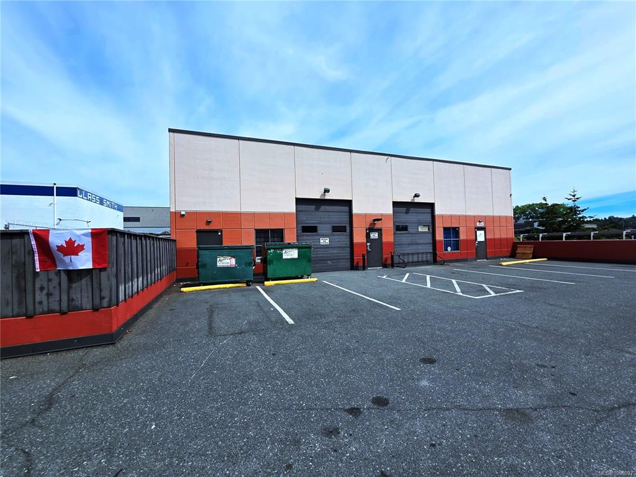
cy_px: 238
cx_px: 318
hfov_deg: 106.2
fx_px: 239
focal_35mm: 13
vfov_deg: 89.9
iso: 40
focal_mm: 2.2
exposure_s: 1/3873
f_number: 1.9
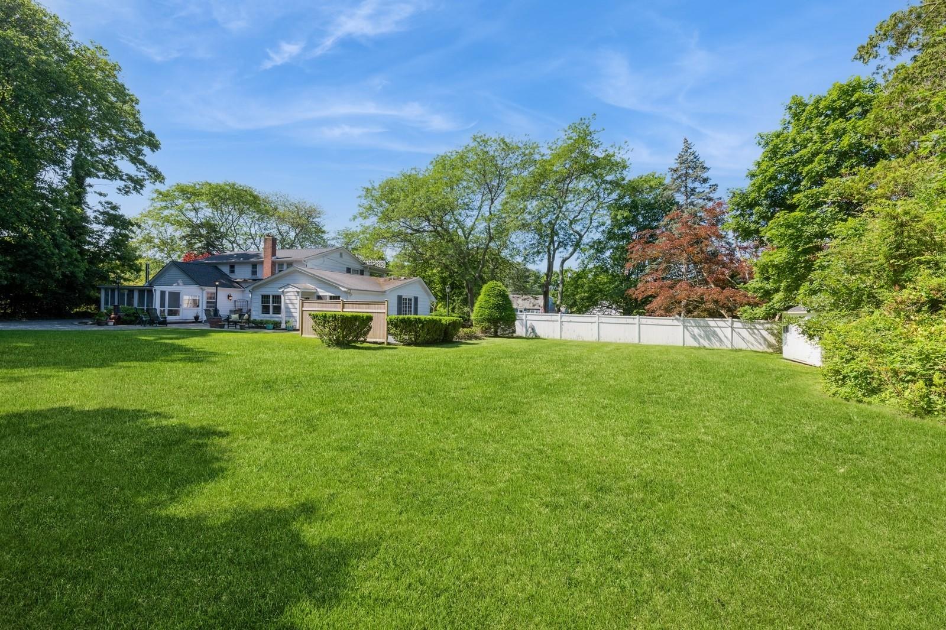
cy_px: 315
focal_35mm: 15
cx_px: 473
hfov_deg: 100.4
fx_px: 394
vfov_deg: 77.3
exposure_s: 1/160
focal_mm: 15
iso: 640
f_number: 14
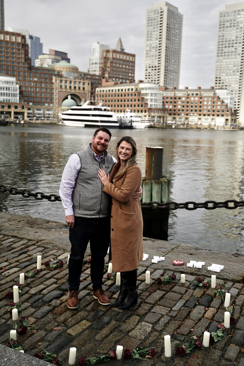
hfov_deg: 35.1
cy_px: 183
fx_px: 386
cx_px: 122
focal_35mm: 38
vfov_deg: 50.7
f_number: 2.8
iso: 100
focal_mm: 38
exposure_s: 1/2500
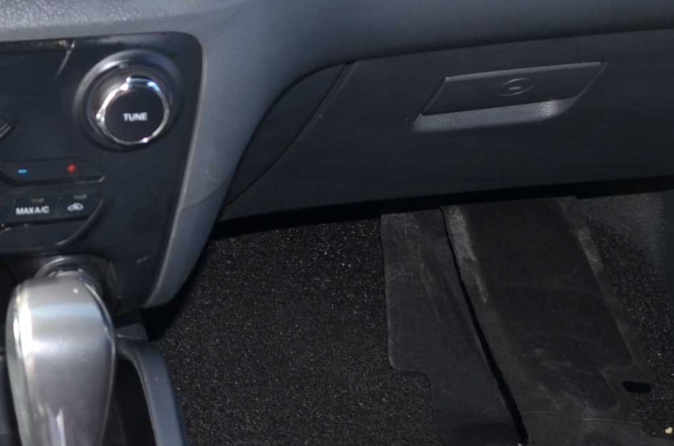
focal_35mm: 102
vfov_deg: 13.3
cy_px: 48
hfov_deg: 18.6
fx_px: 1906
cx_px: -217
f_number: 3.5
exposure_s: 1/125
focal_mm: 18
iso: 220
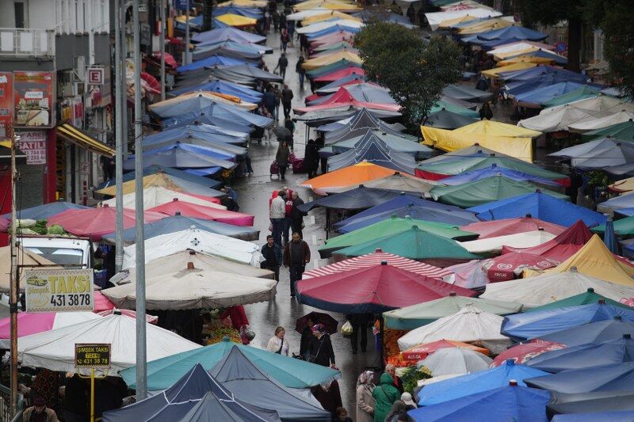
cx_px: 317
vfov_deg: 6.9
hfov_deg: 10.3
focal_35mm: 200
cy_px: 211
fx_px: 3521
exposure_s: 1/200
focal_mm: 200
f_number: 4
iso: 320
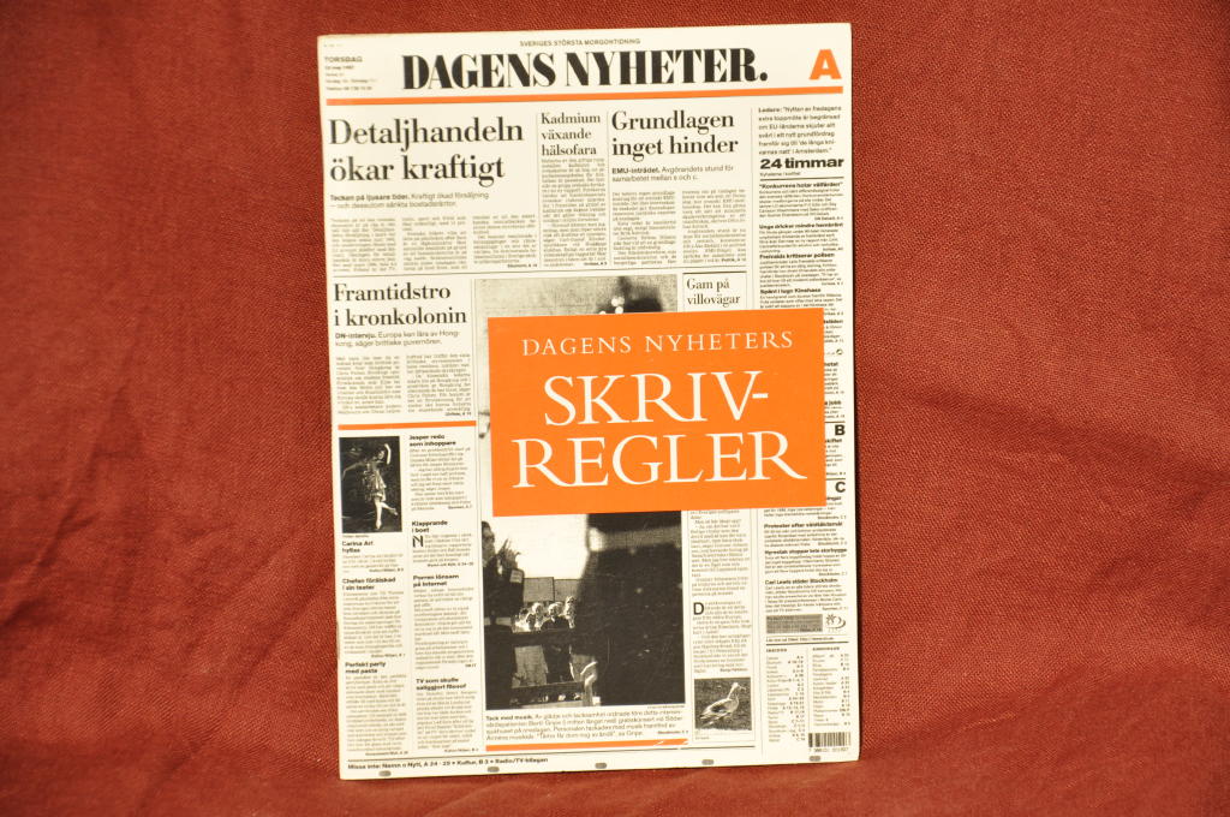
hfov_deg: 15.2
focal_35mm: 135
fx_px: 4607
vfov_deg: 10.1
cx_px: 615
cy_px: 408
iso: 400
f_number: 5.6
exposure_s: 1/3
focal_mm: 90
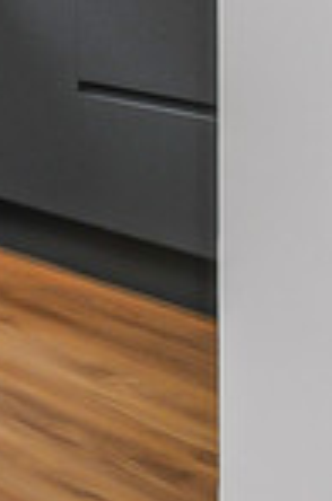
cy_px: -213
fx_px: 1445
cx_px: -1081
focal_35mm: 104
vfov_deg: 17.9
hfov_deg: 7.6
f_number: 11
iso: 320
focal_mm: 10
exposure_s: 1/10
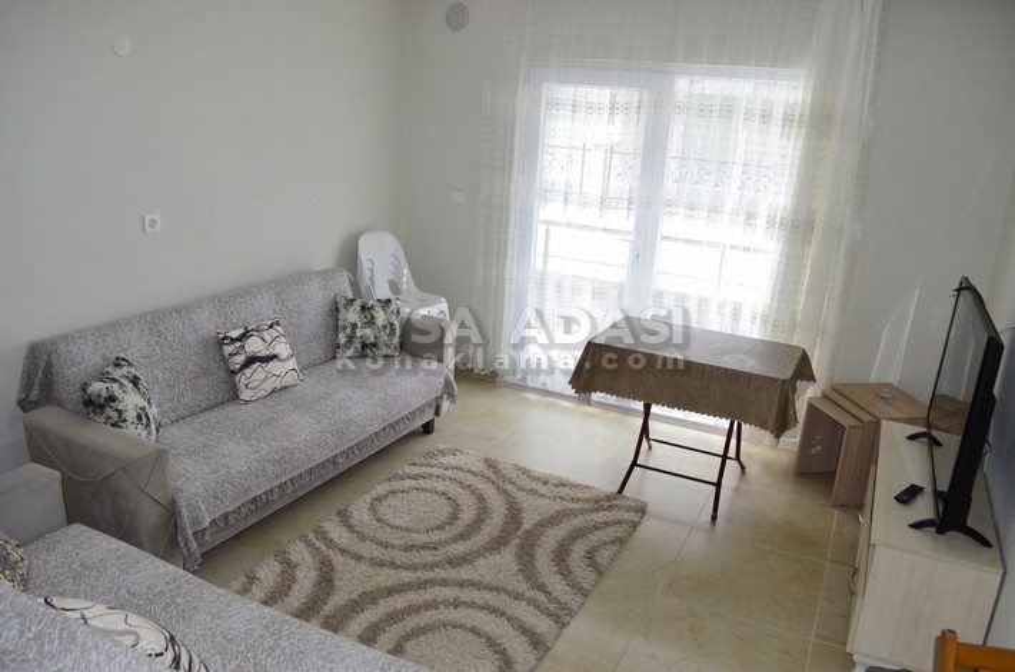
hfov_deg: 67.5
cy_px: 336
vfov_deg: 47.7
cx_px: 508
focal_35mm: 27
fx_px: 760
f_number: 5.6
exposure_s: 1/200
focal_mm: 18
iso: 2000
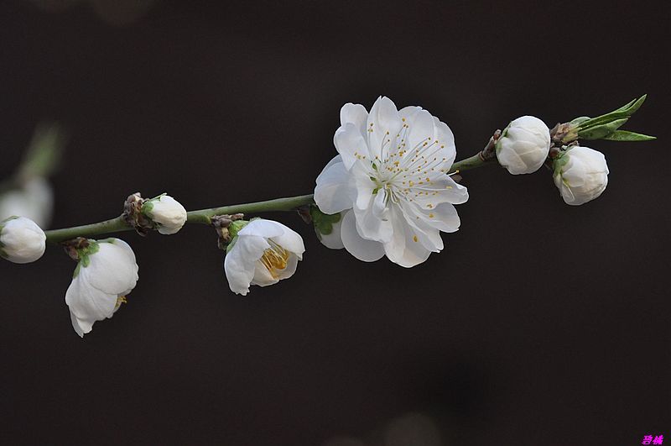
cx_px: 336
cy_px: 223
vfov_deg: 4.8
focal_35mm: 285
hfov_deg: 7.2
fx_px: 5305
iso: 800
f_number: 5.6
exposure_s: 1/320
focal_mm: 190
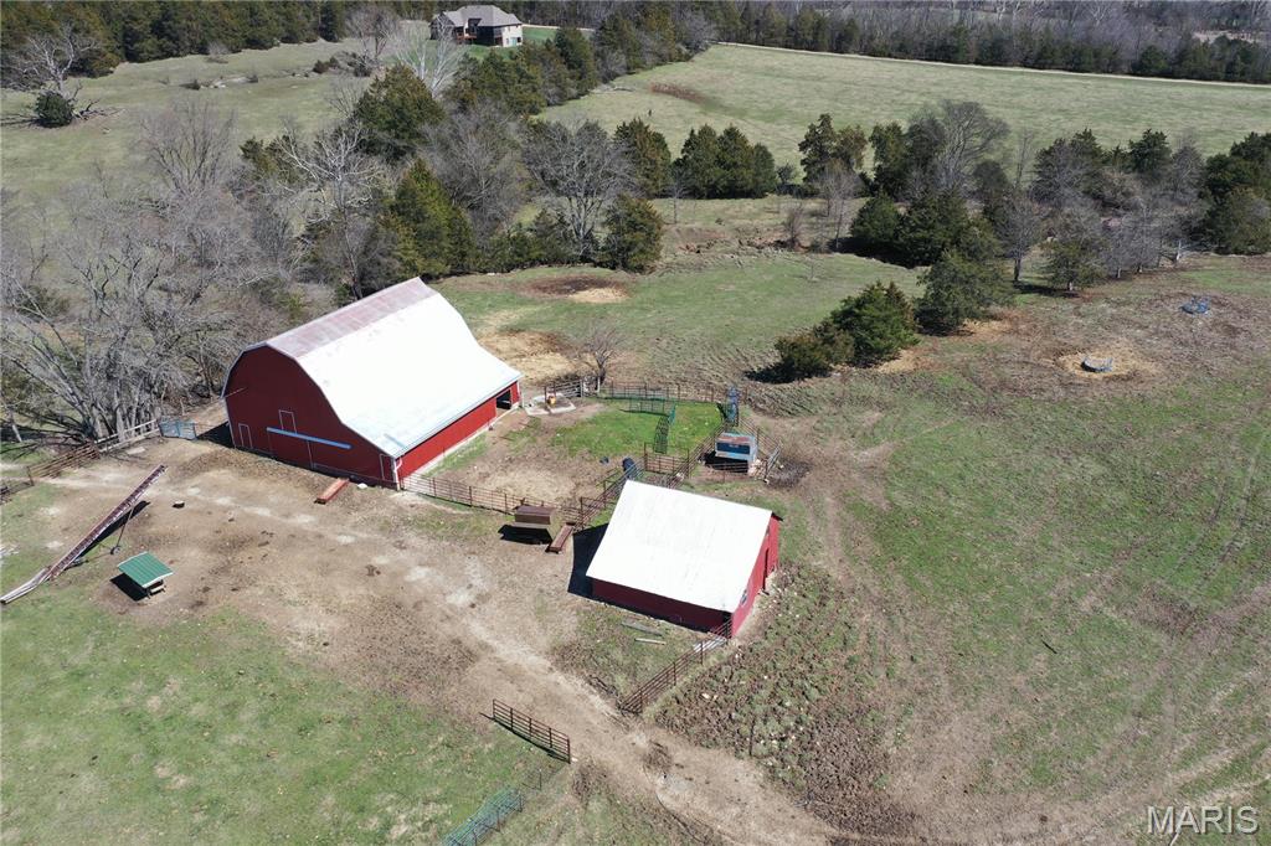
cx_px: 636
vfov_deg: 46.4
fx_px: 988
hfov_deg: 65.5
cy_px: 423
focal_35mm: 28
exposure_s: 1/400
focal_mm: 10.26
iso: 100
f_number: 5
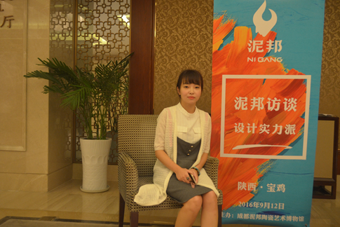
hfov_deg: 51.9
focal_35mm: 37
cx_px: 173
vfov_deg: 36.0
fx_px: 350
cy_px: 113
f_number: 4
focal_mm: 24
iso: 800
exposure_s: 1/30
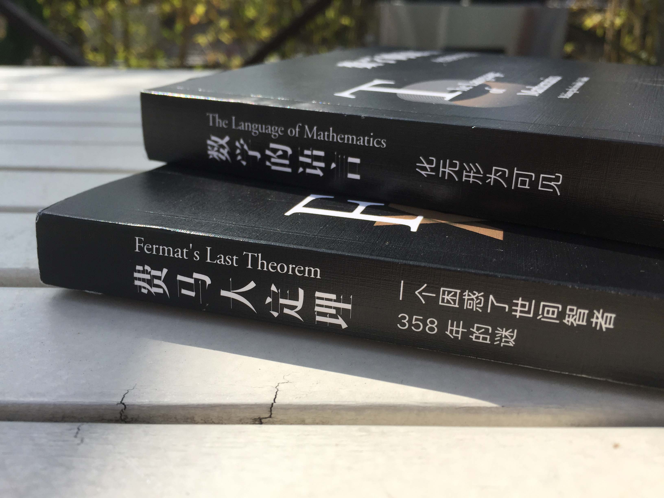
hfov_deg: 61.7
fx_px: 556
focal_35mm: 29
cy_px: 249
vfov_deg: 48.2
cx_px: 332
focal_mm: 4.15
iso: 32
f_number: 2.2
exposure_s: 1/2083
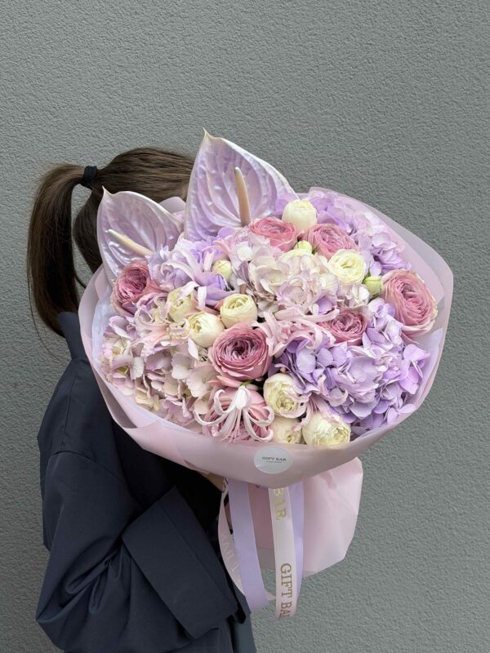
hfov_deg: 30.3
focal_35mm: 48
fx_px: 906
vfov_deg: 39.7
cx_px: 245
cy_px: 326
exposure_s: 1/418
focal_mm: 6.76
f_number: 1.78
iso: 64
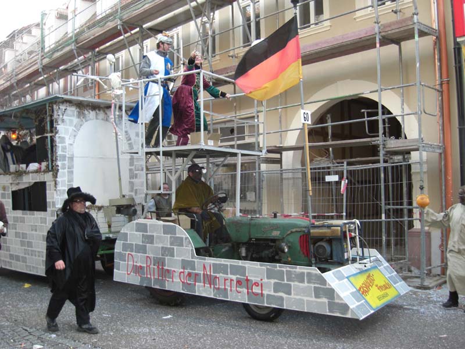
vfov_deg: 37.7
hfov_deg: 49.0
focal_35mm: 38
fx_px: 510
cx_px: 232
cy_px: 174
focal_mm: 7.9
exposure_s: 1/100
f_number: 2.8
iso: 200
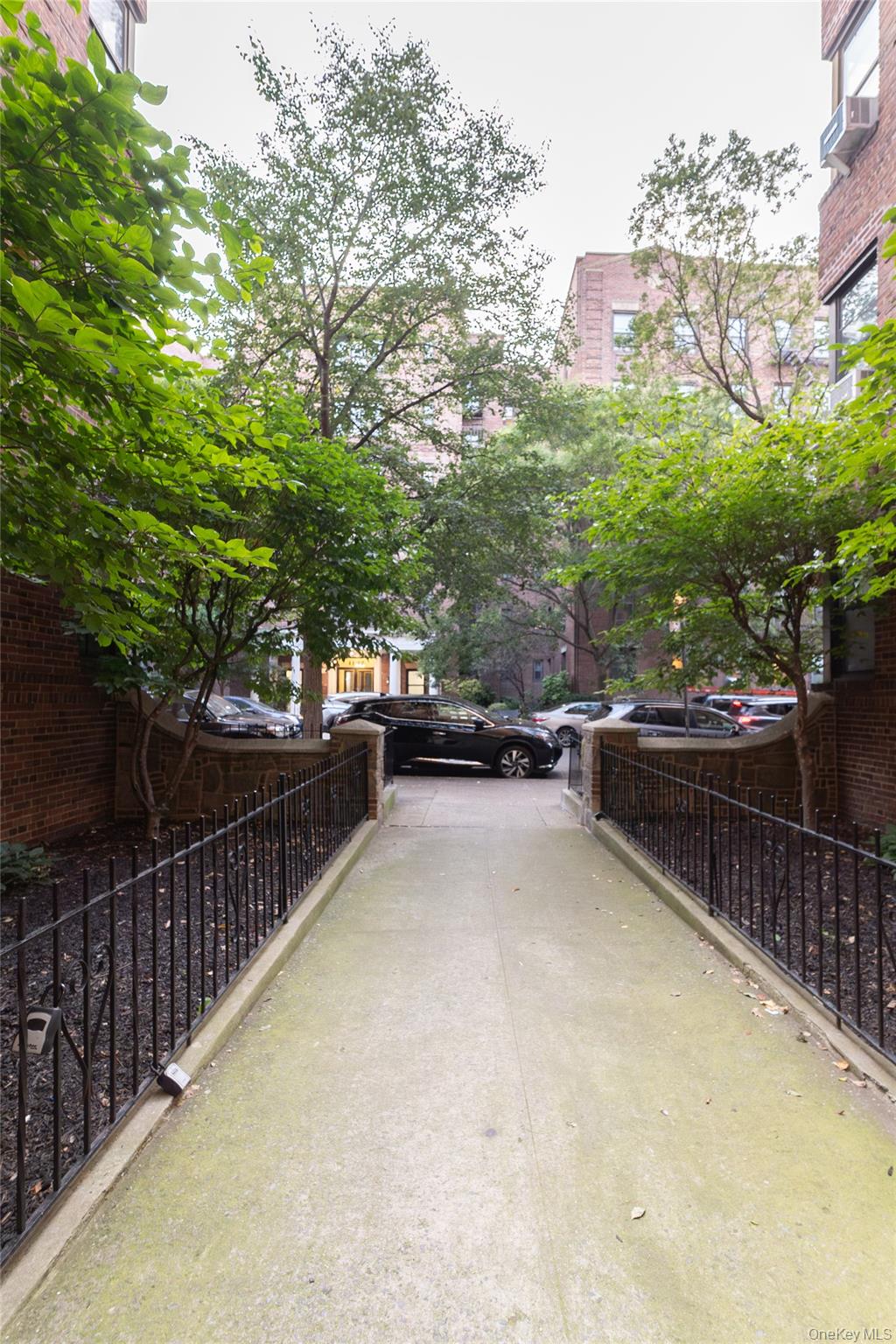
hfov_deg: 77.3
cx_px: 448
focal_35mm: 15
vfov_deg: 100.4
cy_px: 672
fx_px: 560
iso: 1250
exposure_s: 1/80
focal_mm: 10
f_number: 4.5
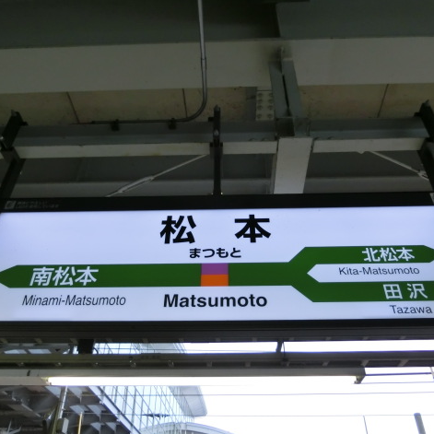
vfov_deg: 54.0
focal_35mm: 30
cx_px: 217
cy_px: 214
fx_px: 426
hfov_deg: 54.0
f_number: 3.5
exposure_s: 1/125
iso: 125
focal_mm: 4.5
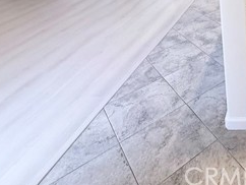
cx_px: 286
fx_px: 263
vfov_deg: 30.7
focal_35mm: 37
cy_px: -53
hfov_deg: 38.8
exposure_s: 1/120
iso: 250
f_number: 2.2
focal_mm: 2.22
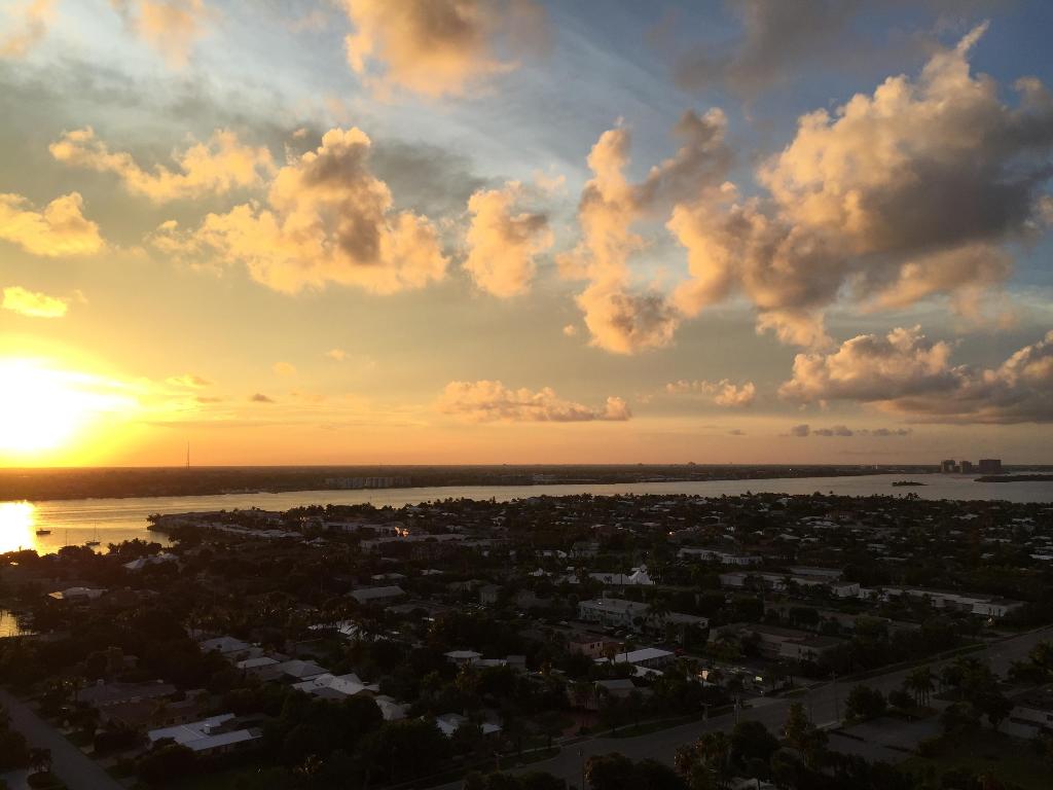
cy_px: 395
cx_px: 526
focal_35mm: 29
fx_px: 882
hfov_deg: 61.7
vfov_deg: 48.2
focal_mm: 4.15
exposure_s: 1/760
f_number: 2.2
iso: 32
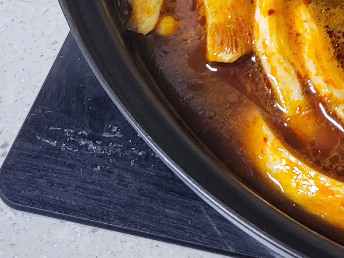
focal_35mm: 88
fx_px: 874
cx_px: 506
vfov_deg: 15.3
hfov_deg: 19.6
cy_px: -146
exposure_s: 1/40
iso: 200
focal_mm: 4.25
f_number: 1.8
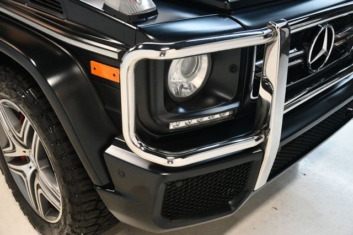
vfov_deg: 34.2
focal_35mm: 39
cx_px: 176
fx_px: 382
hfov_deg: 49.6
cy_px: 118
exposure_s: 1/125
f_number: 3.8
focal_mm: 26
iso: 2200
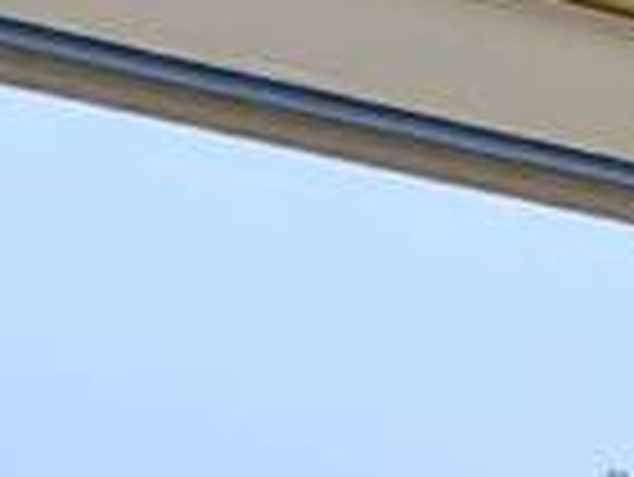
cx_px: 1601
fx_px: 5591
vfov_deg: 4.6
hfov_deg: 6.2
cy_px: 1562
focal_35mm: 305
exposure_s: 1/100
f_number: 1.9
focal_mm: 6.12
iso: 800
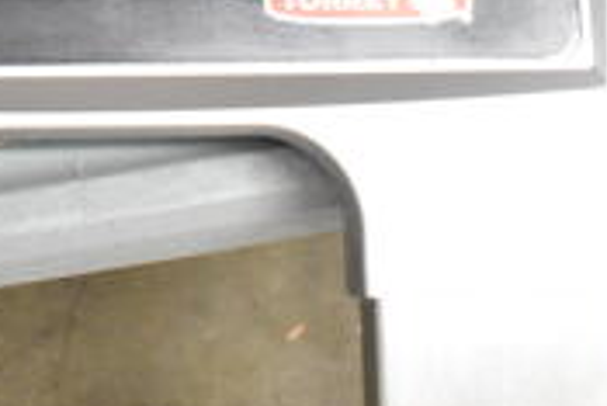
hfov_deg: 21.6
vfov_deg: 13.5
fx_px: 1586
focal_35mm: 94
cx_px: 257
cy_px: -253
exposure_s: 1/80
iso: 6400
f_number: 5.6
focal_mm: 18
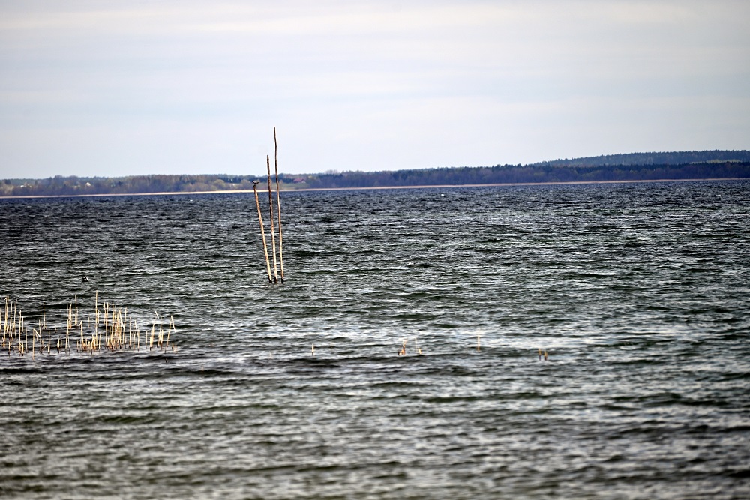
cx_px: 375
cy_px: 250
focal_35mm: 230
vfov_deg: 6.0
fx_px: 4792
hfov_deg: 8.9
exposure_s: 1/1000
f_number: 5.6
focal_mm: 230
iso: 180
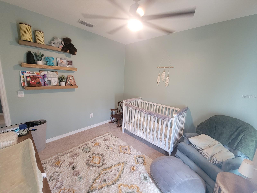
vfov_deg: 89.9
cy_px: 96
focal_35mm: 13
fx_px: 97
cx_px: 128
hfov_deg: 106.2
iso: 320
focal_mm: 2.2
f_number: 2.2
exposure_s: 1/30
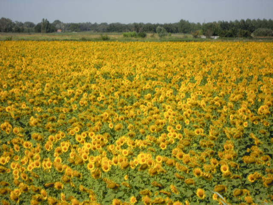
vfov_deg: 10.6
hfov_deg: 14.1
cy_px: 102
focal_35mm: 140
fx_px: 1104
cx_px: 136
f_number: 6.6
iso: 100
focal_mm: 25
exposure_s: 1/125
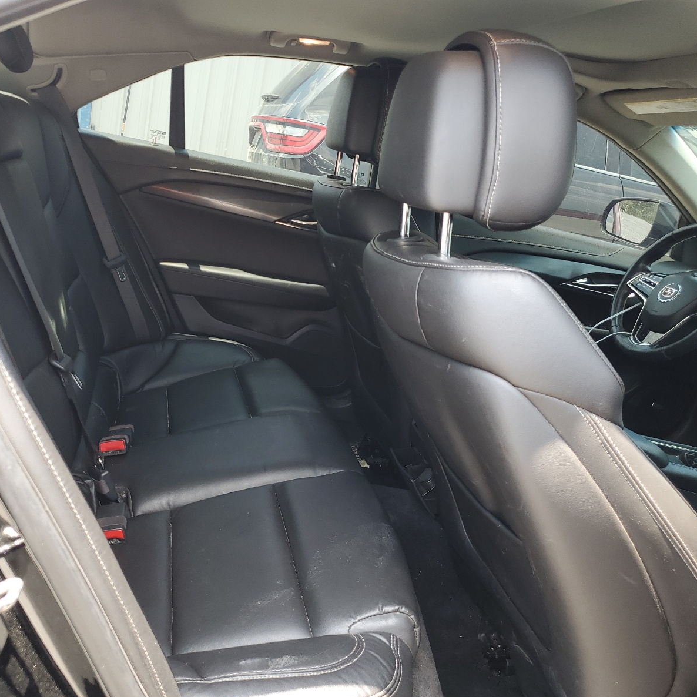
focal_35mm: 31
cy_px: 352
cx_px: 252
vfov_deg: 52.5
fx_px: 706
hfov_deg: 51.9
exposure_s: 1/120
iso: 52
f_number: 1.5
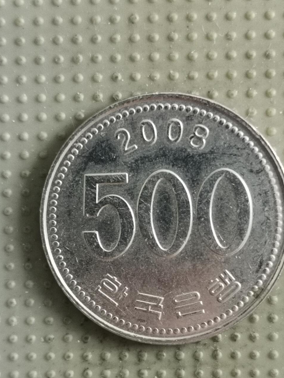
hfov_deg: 20.2
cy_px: 236
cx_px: 168
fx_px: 798
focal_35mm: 73
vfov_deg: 26.6
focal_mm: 4.75
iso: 500
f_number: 1.8
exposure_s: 1/22.5
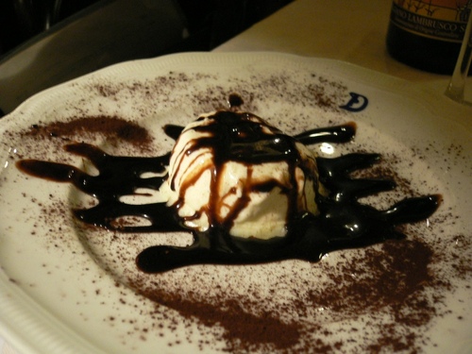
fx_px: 477
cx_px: 236
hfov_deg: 52.6
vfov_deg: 40.7
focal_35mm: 35
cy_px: 177
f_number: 2.8
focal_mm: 5.8
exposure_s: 1/8
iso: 200
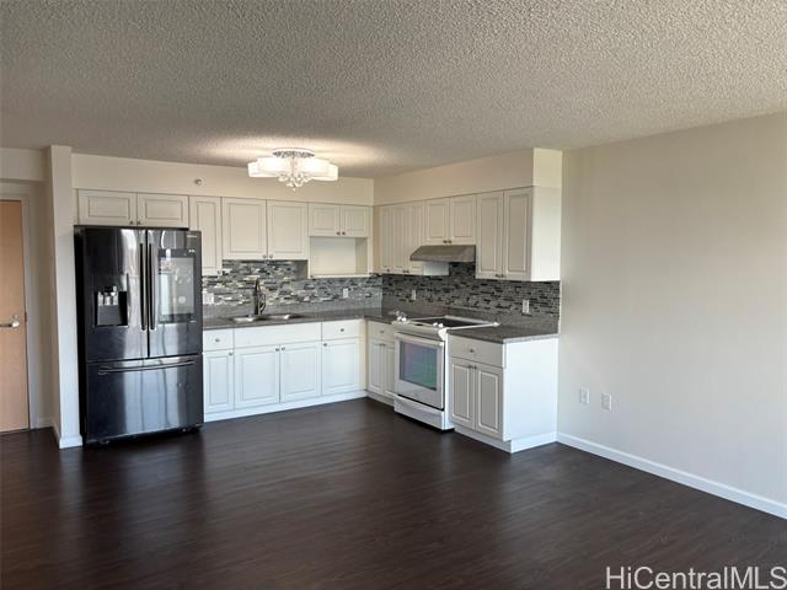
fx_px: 591
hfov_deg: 67.3
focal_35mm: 26
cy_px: 295
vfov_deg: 53.1
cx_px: 394
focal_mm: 5.96
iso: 80
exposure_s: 1/120
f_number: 1.6
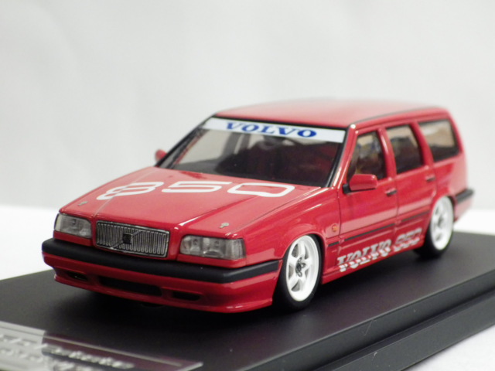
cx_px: 248
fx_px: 1244
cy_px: 186
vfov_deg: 17.0
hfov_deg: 22.5
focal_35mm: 87
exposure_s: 1/40
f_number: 4.4
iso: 800
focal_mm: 15.6
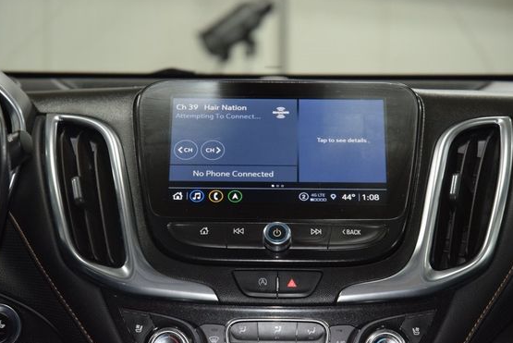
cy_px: 177
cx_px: 272
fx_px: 1726
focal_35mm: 121
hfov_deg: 16.9
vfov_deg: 11.3
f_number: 4.5
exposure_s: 1/60
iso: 1250
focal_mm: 70
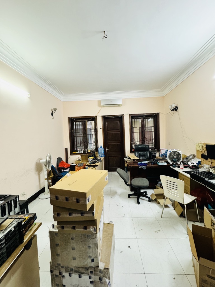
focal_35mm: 14
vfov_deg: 102.1
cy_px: 144
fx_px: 116
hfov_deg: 85.7
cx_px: 108
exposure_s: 1/50
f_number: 2.2
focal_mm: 2.22
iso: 320
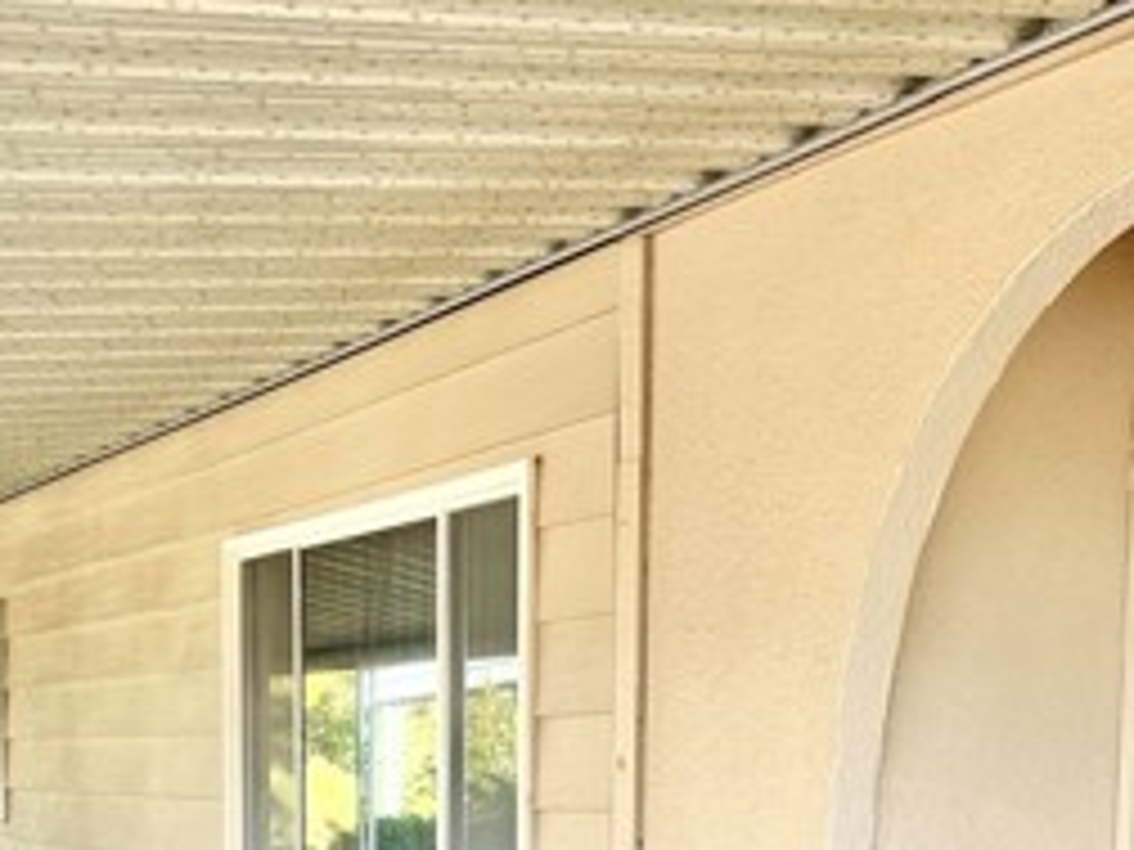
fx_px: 2162
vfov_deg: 20.7
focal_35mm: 66
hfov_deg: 29.3
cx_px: 684
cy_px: 1030
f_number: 1.5
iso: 40
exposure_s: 1/196
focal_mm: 5.7
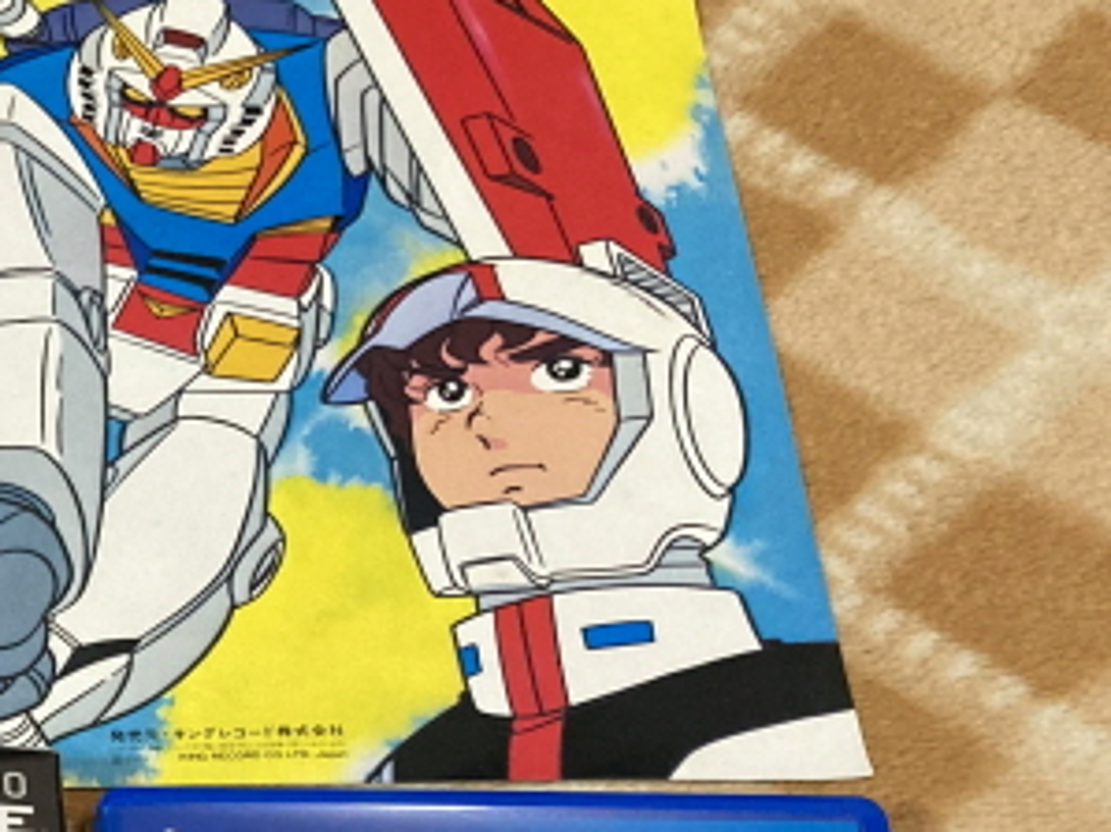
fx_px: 2406
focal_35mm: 75
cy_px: 884
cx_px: -316
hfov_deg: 23.2
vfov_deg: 18.9
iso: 250
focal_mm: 3.99
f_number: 1.8
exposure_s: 1/60
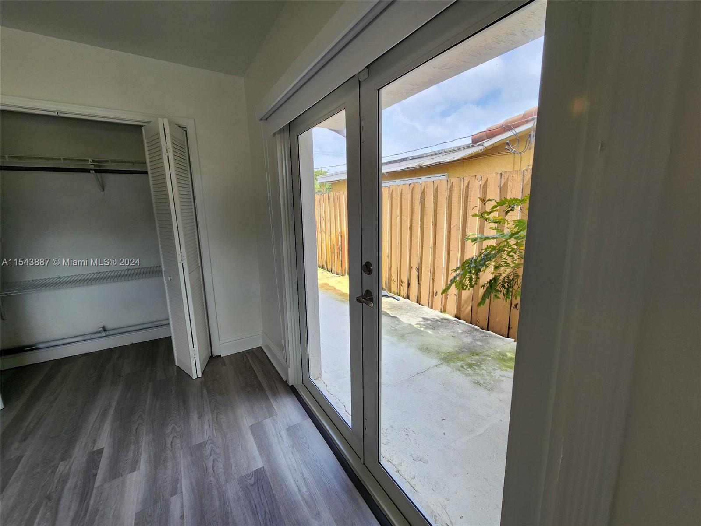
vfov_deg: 89.9
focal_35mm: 13
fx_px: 263
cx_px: 350
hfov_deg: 106.2
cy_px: 263
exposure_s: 1/182
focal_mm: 2.2
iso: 50
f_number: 2.2
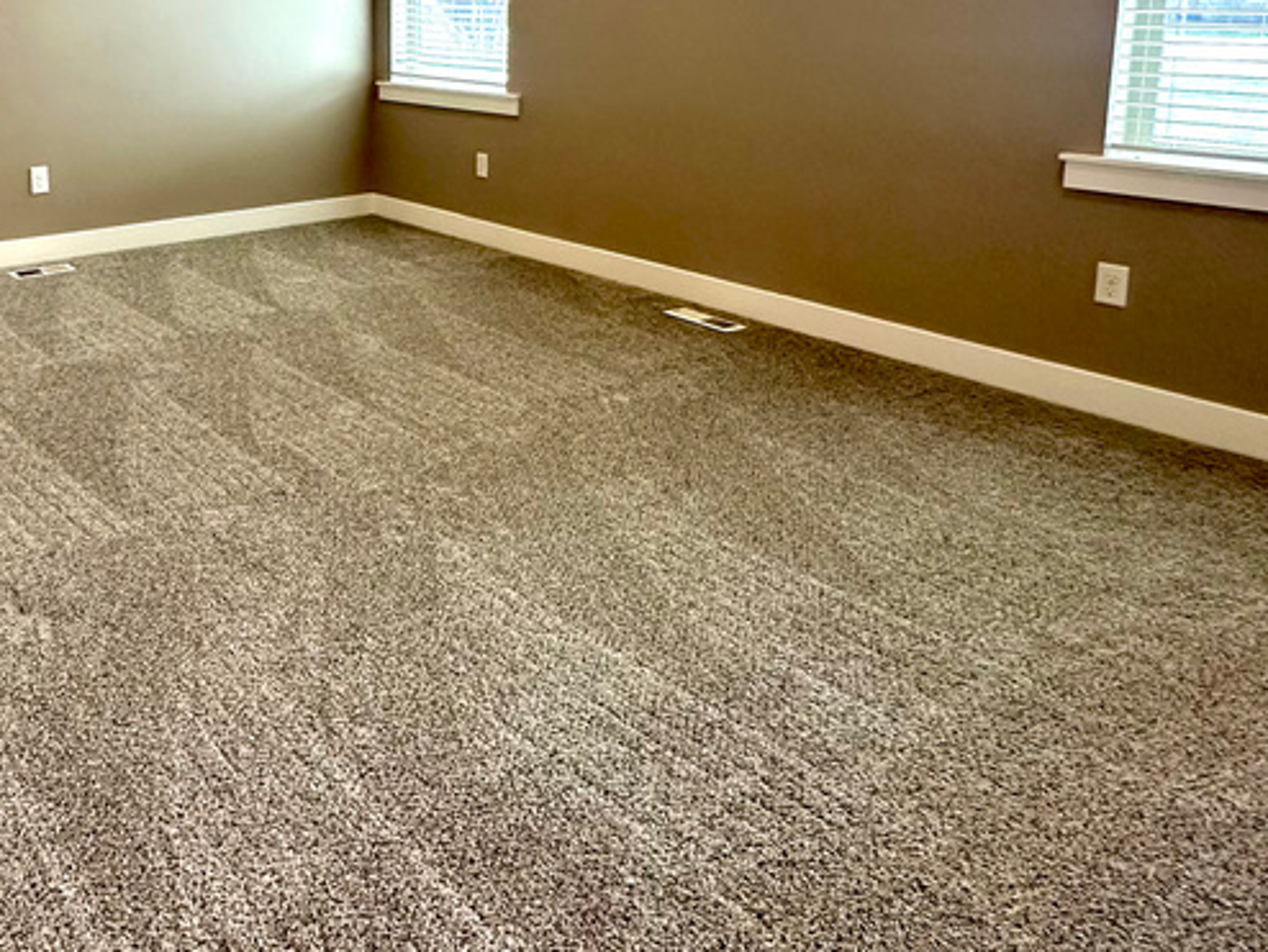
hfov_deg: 57.9
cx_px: 290
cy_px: 141
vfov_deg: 44.9
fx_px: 1063
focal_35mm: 29
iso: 320
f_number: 2.2
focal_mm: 2.22
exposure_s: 1/120
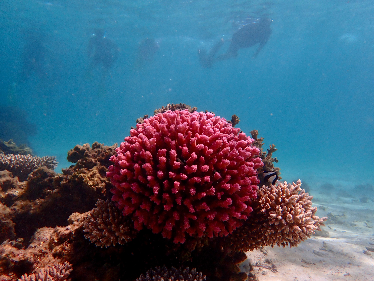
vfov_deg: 54.9
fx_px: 270
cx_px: 187
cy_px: 140
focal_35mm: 25
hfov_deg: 69.4
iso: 100
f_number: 8
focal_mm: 4.5
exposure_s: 1/200
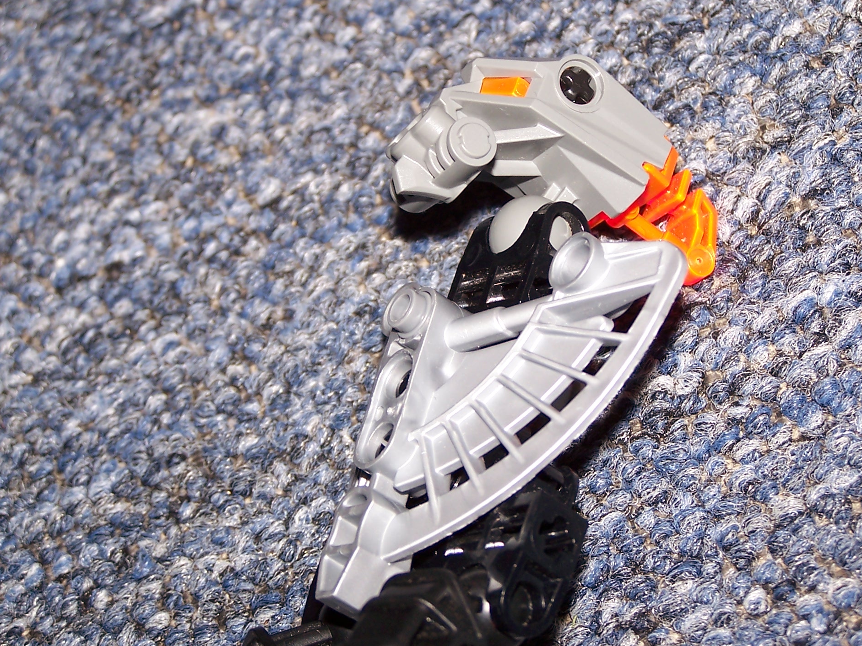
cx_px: 501
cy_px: 252
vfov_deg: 12.9
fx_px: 2864
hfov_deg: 17.1
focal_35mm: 115
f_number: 3.2
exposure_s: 1/90
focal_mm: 15.6
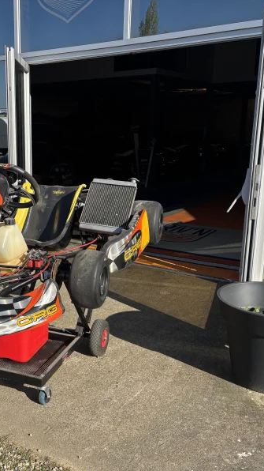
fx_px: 473
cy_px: 236
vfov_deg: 52.8
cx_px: 34
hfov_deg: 30.0
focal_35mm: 38
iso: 50
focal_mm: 5.96
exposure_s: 1/2398
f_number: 1.6
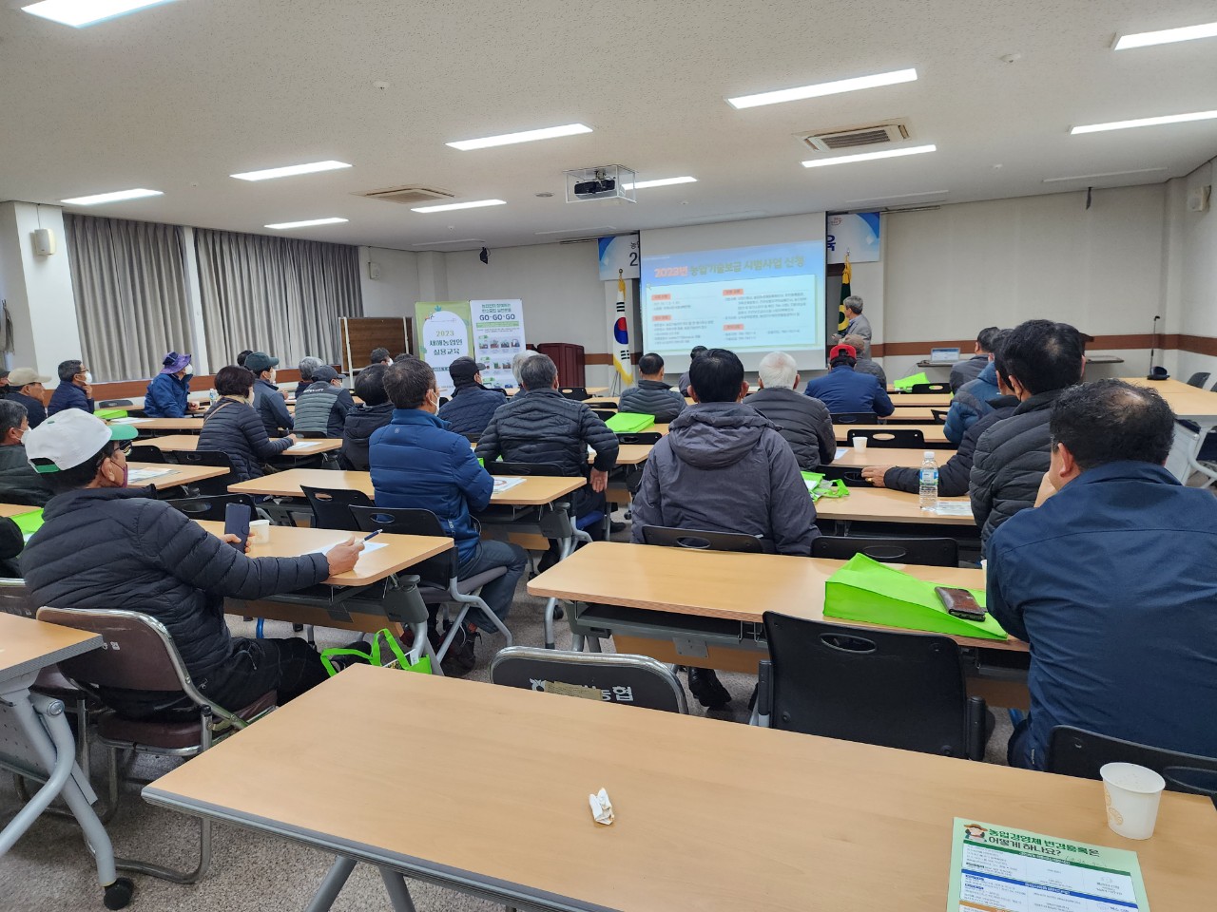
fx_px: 809
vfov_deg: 58.9
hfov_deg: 73.9
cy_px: 456
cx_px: 608
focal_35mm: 23
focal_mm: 6.4
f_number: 1.8
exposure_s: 1/120
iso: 250
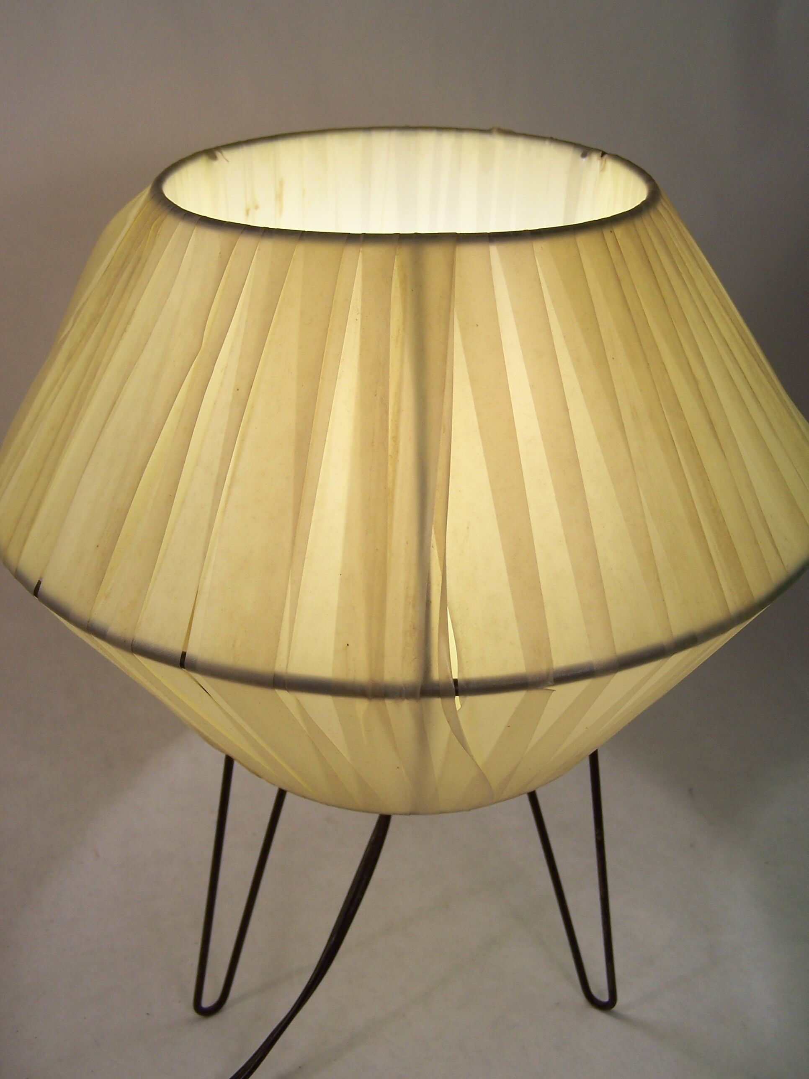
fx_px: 1184
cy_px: 540
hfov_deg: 37.7
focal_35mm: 38
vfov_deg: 49.0
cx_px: 404
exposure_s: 1/250
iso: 80
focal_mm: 6.3
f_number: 2.8
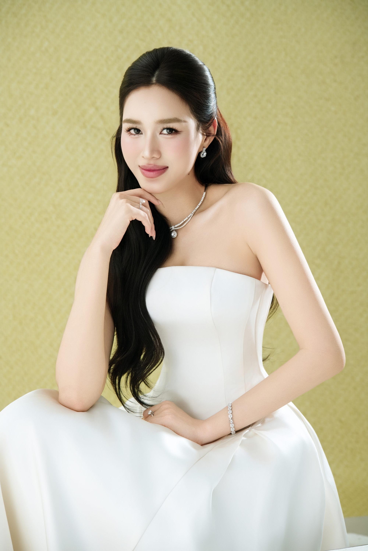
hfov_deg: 22.6
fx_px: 920
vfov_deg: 33.4
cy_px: 276
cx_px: 184
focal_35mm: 60
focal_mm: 60
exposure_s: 1/160
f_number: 5.6
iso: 200
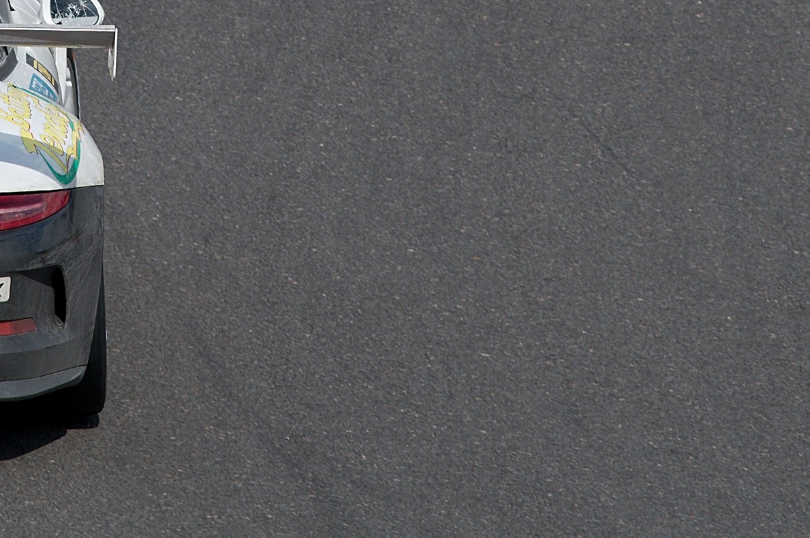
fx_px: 20407
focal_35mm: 908
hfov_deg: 2.3
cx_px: 52
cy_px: 39
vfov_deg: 1.5
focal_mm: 300
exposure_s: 1/640
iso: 200
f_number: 8
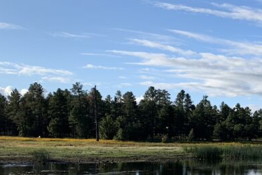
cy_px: 150
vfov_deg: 18.7
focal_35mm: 72
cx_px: 259
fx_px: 524
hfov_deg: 26.6
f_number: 1.8
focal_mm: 4.25
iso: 25
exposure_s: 1/1661
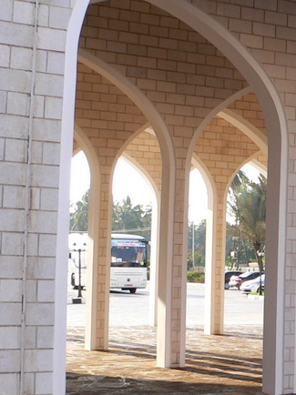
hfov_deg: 15.8
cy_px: 237
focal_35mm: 85
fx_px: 970
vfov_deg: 23.0
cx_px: 455
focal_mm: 6
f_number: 4
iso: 80
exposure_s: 1/160
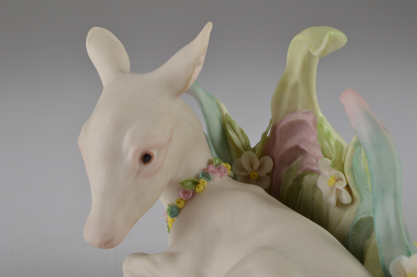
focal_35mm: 48
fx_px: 556
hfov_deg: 41.1
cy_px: 138
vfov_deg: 28.0
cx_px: 208
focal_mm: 32
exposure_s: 1/125
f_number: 14
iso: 100
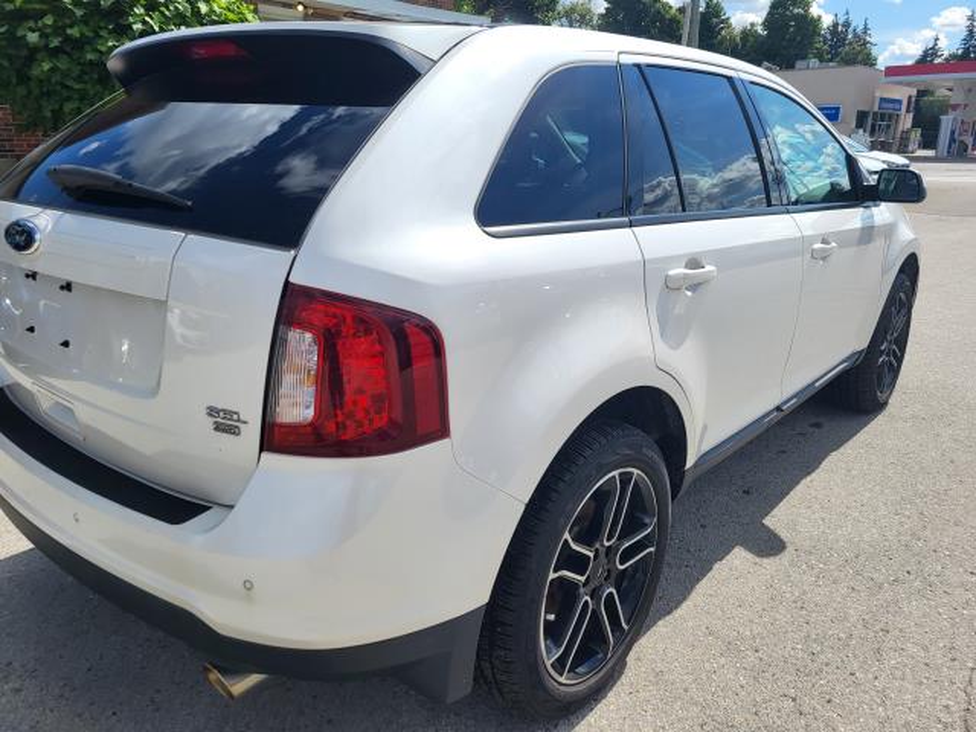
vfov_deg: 53.1
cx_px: 488
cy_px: 366
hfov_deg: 67.3
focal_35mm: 26
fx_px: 733
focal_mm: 5.4
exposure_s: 1/2782
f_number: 1.8
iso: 40
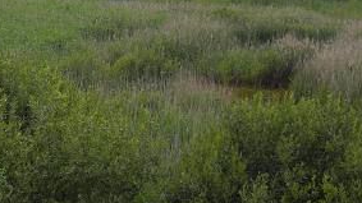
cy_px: 9
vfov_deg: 6.5
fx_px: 1775
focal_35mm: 185
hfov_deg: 11.6
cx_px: 68
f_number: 4.5
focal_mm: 20.1
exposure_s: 1/400
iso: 100
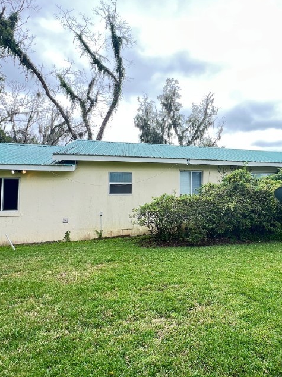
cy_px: 183
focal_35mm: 21
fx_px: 228
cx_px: 208
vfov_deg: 79.0
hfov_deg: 60.3
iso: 32
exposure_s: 1/175
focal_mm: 1.57
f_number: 1.8
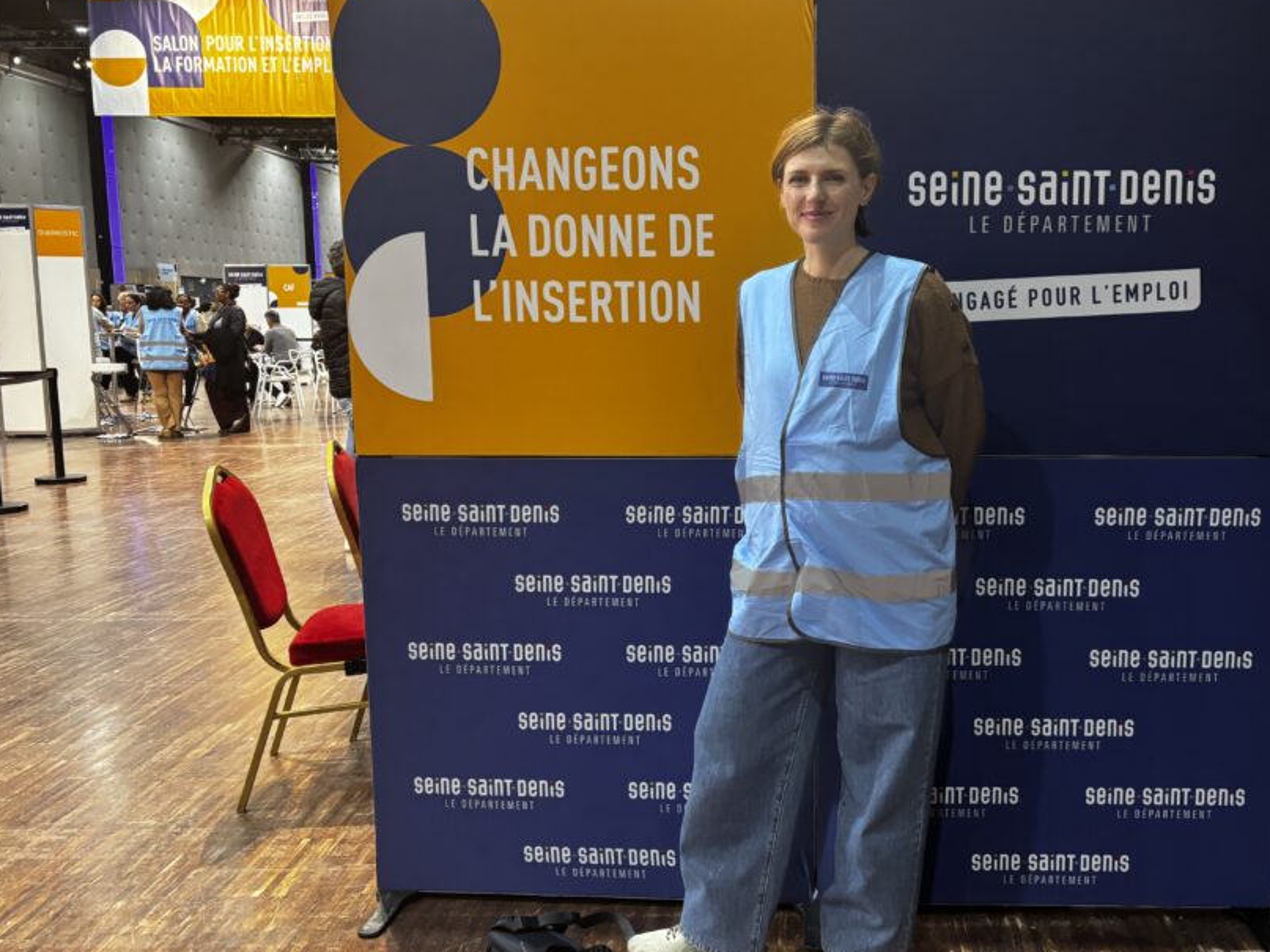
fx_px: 1211
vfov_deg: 42.9
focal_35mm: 33
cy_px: 459
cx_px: 796
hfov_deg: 54.7
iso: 250
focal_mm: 5.96
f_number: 1.6
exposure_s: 1/60
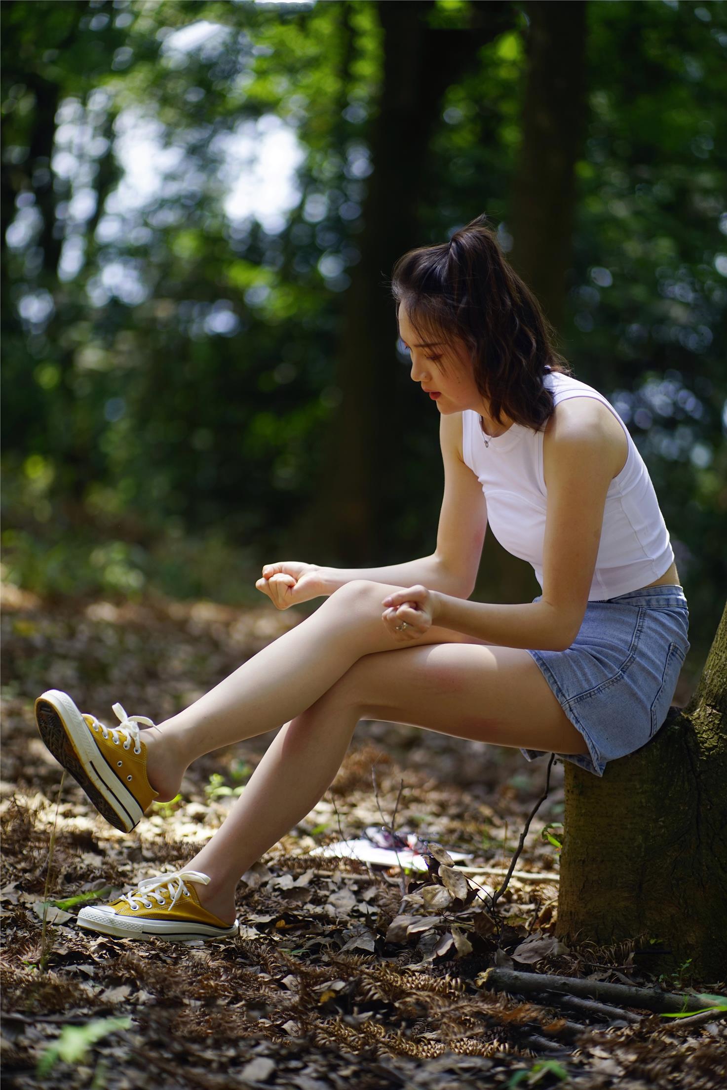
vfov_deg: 23.9
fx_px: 2573
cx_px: 364
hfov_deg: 16.1
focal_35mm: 85
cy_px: 545
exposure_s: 1/1250
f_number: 1.8
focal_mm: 85
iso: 125
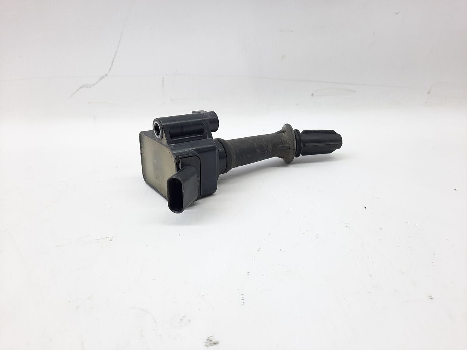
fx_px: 337
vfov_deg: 54.9
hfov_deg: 69.4
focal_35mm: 25
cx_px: 234
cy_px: 175
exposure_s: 1/50
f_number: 2
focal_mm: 4.6
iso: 64
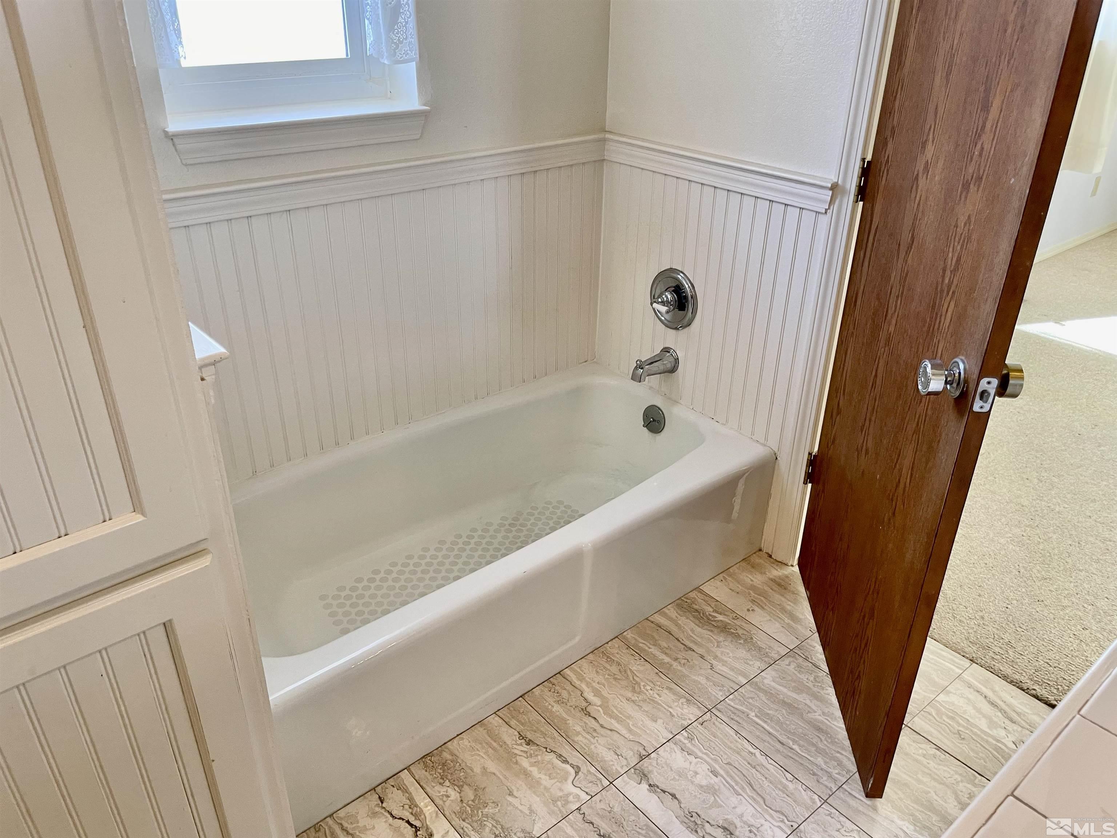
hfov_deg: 67.3
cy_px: 419
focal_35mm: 26
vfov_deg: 53.1
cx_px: 558
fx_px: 839
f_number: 1.6
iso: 100
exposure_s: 1/60
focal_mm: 4.2
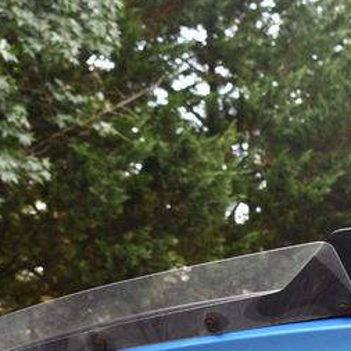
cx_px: 291
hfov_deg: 17.4
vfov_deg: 17.4
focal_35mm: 99
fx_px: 1136
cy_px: 289
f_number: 5.6
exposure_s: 1/250
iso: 400
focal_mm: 31
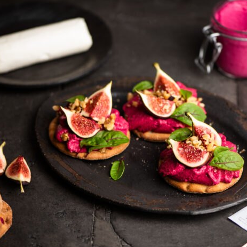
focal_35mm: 135
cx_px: 142
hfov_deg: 12.9
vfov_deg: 12.9
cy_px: 124
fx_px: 1090
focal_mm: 105
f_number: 4
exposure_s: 1/125
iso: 125
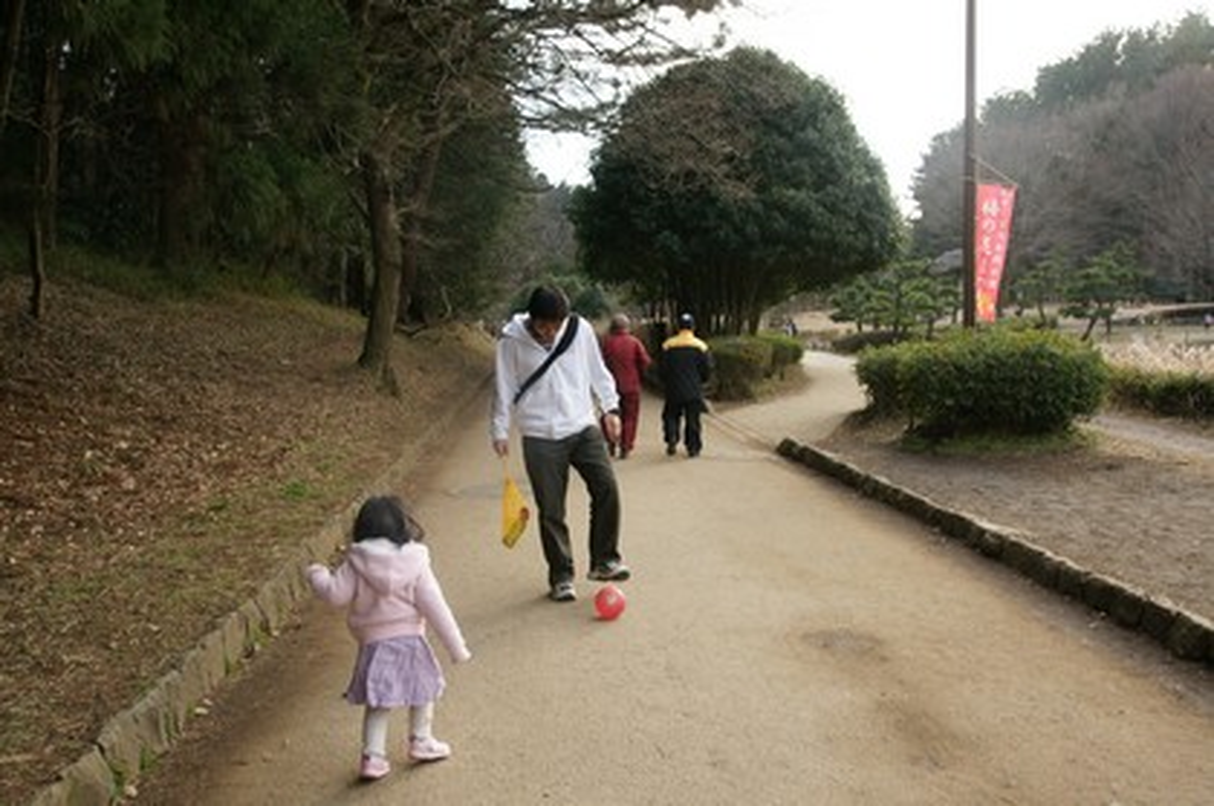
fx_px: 1112
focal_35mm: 33
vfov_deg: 39.9
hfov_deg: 57.3
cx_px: 607
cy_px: 403
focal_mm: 22
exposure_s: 1/200
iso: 200
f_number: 5.6
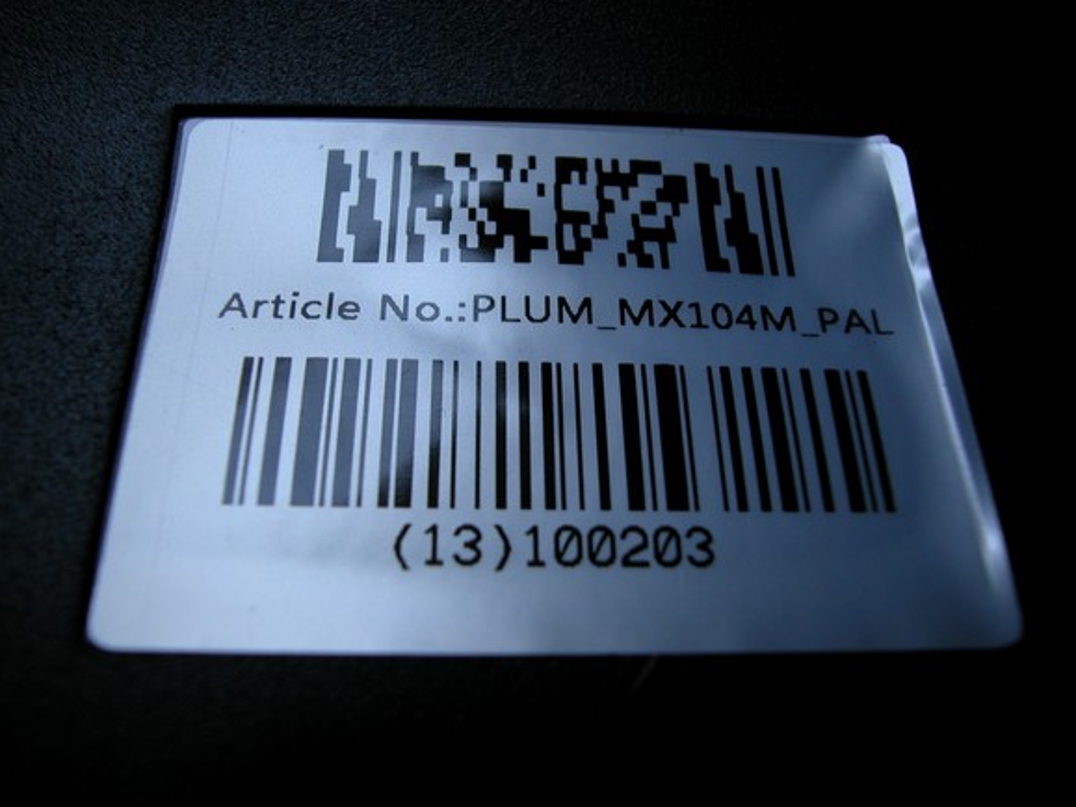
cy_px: 407
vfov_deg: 48.2
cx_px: 524
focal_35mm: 29
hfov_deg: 61.7
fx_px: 901
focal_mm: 7.1
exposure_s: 1/159
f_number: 3.5
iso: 100
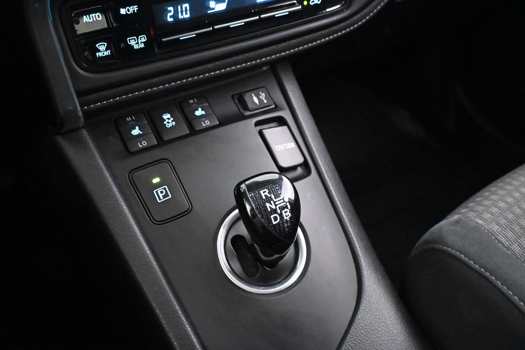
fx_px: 459
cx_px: 262
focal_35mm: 32
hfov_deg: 59.5
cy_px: 175
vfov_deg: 41.7
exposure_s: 1/50
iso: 12800
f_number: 4
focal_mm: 21
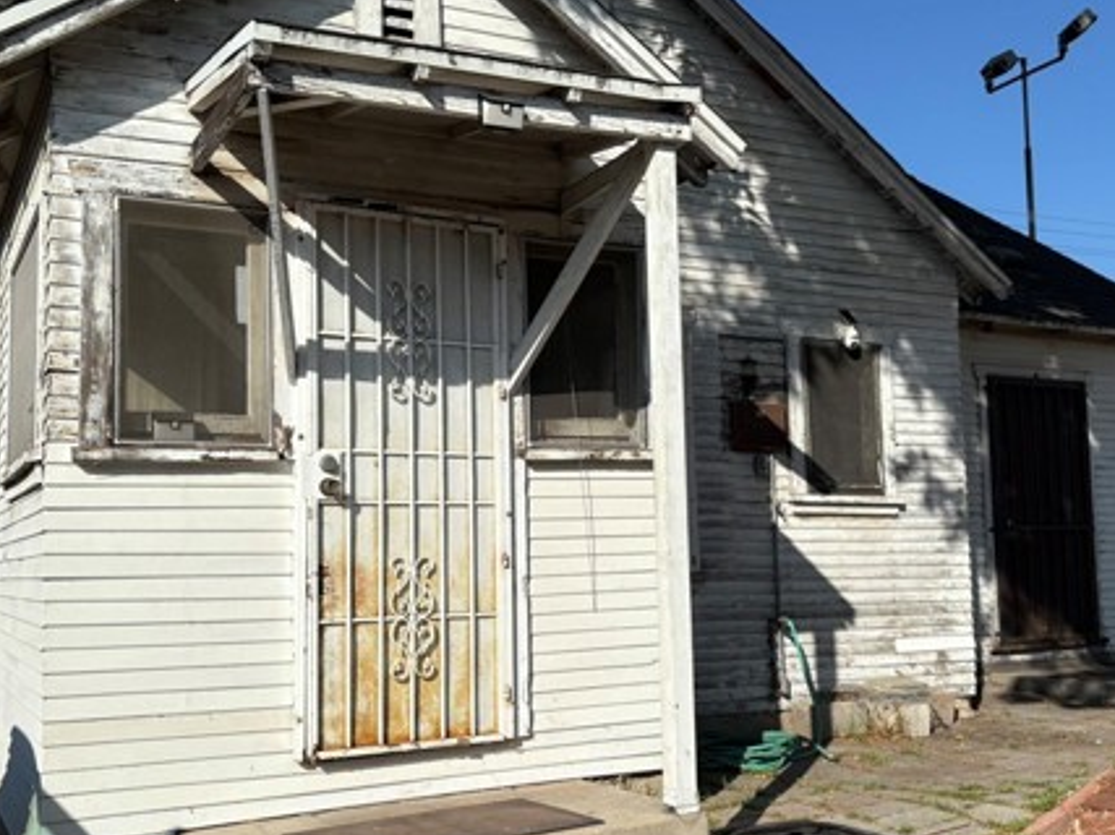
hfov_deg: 47.8
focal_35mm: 39
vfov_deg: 36.8
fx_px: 1256
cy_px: 451
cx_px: 603
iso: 50
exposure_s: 1/6329
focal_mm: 5.96
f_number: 1.6
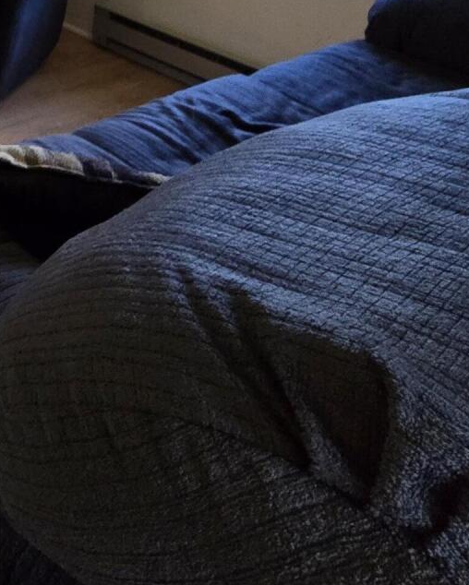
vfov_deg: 35.0
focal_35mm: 40
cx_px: -215
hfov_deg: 27.4
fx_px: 693
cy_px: -137
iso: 320
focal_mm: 2.2
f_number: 2.2
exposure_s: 1/60
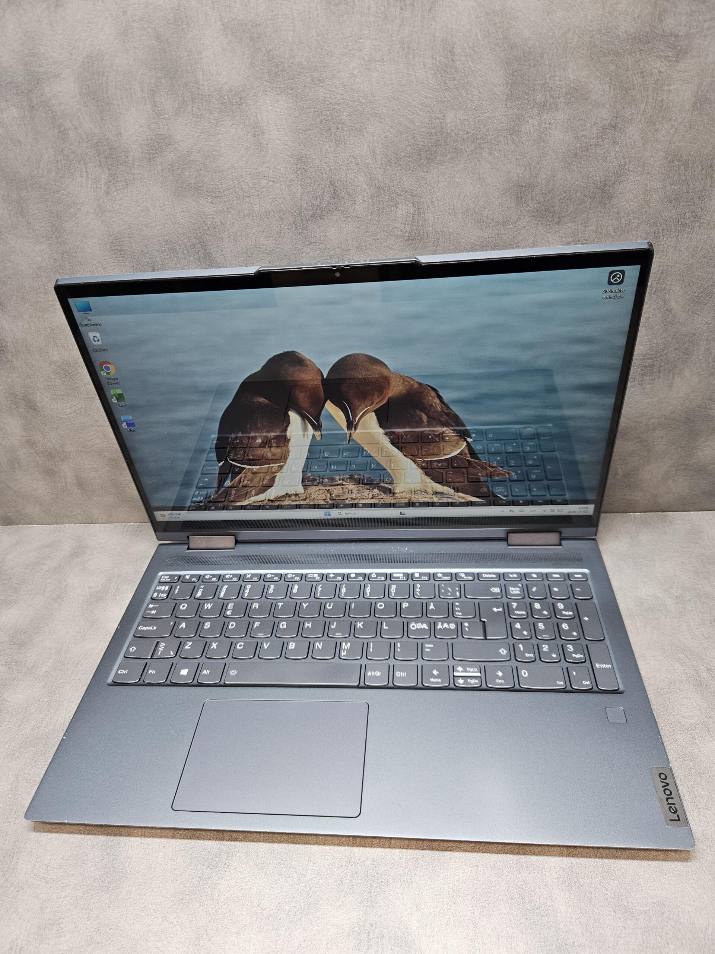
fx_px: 633
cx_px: 358
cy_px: 477
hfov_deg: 58.9
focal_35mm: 23
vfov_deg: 73.9
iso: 200
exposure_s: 1/100
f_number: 1.8
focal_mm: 5.4
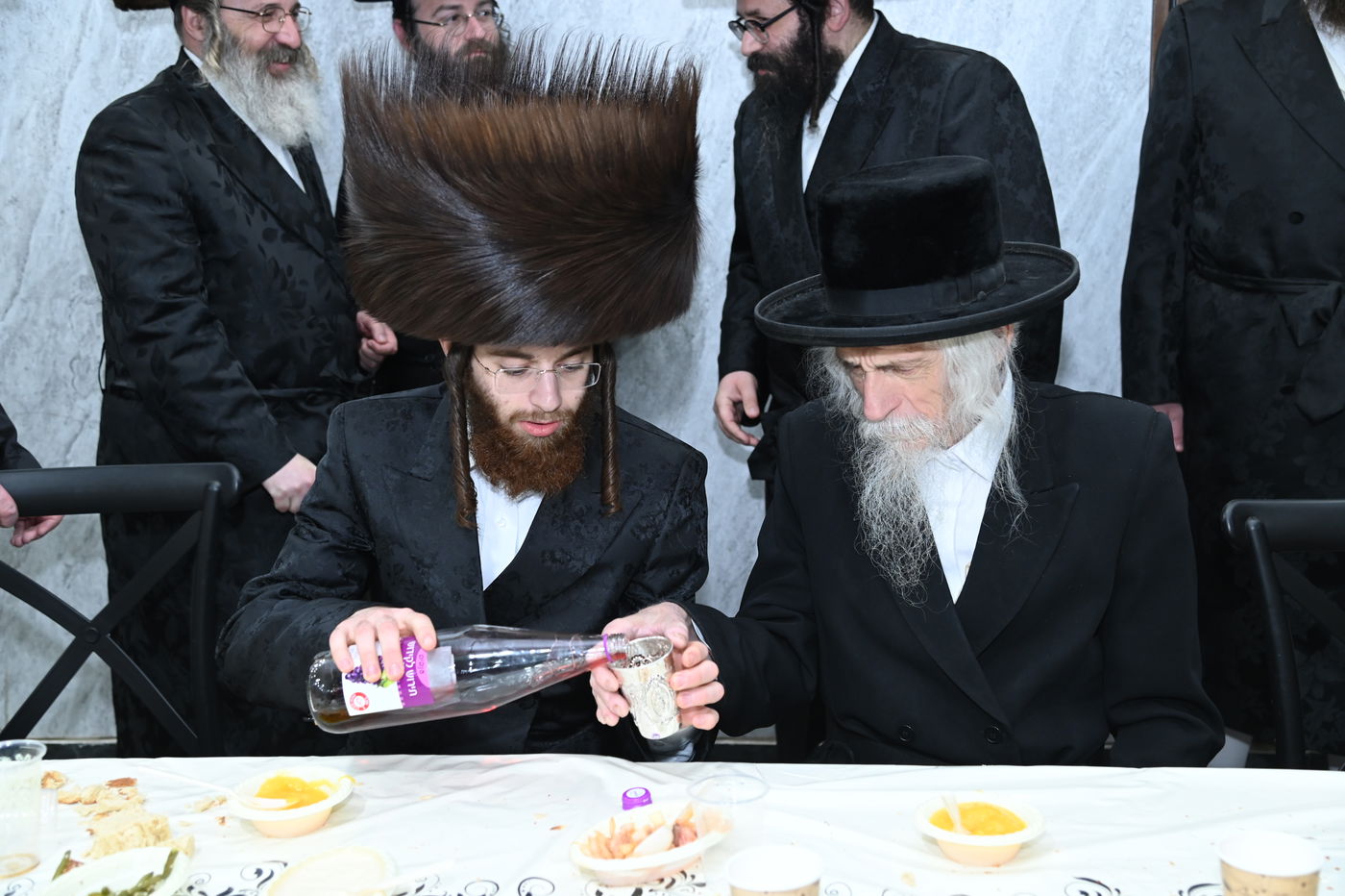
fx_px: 1792
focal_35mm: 48
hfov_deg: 41.1
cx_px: 672
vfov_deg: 28.0
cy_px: 448
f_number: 4.5
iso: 2000
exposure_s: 1/125
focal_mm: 48
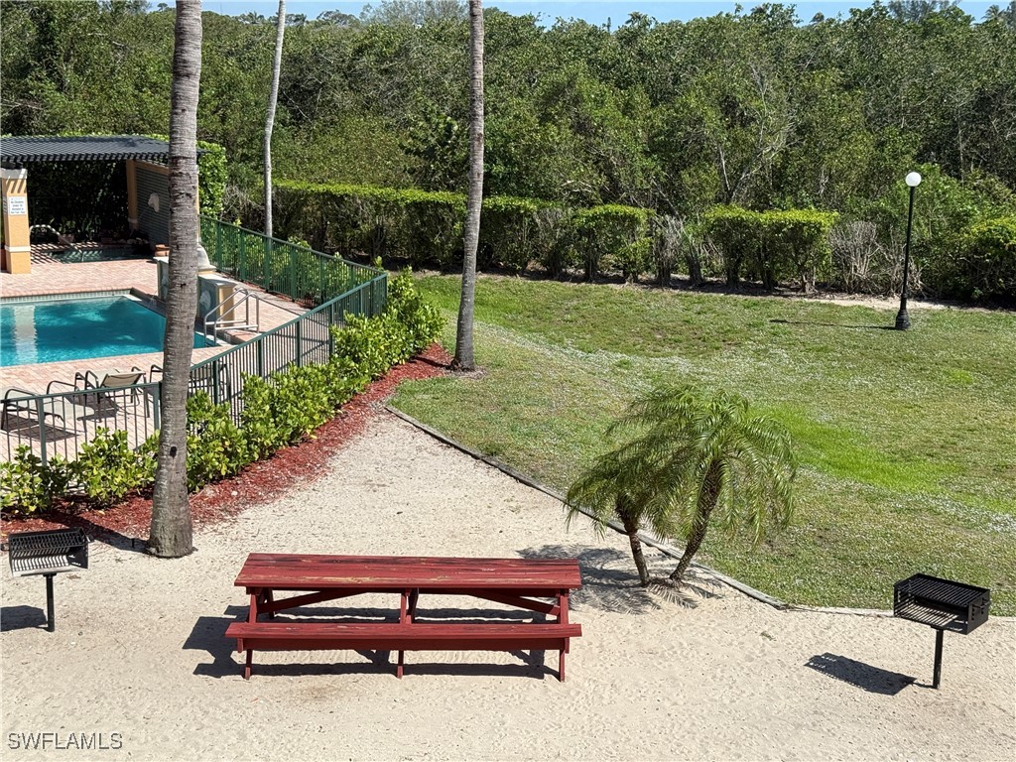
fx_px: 1409
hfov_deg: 39.7
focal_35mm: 48
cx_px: 508
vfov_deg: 30.3
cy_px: 381
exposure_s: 1/5208
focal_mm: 6.76
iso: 80
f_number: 1.78
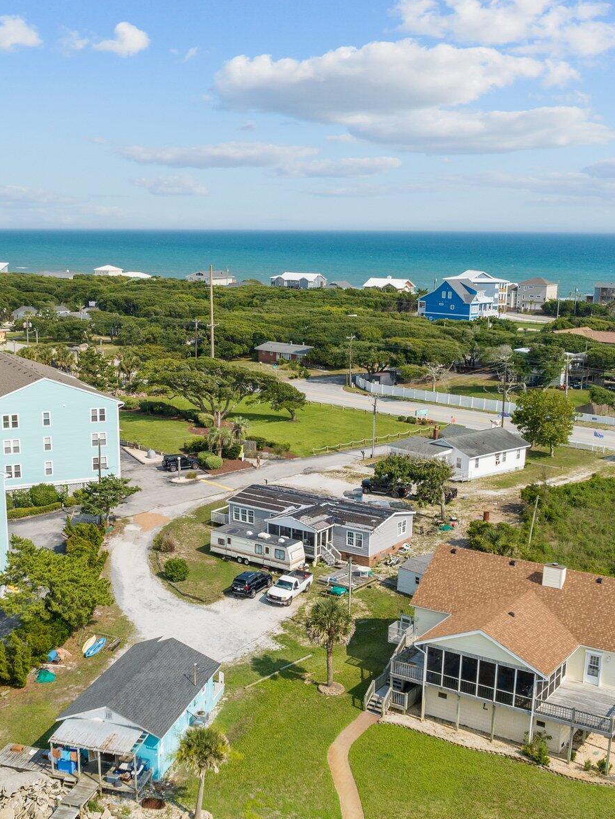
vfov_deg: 44.5
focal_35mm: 42
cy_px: 501
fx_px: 995
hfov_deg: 34.2
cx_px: 245
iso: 100
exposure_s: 1/1250
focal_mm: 12.29
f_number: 5.6
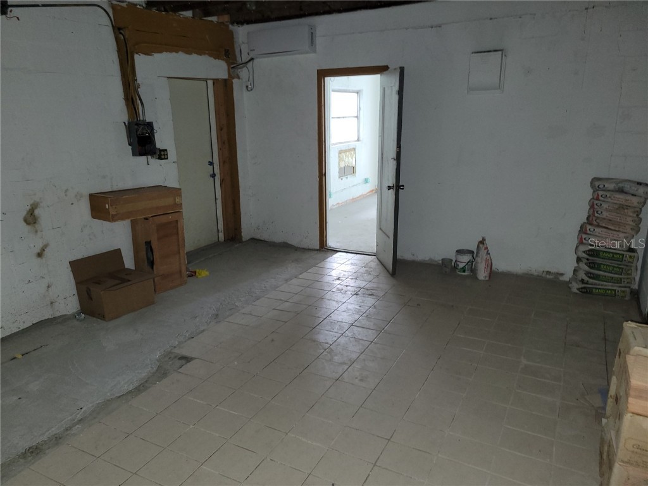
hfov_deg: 67.3
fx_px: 487
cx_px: 324
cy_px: 243
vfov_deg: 53.1
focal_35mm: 26
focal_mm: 5.4
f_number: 1.8
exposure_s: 1/9.99
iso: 160
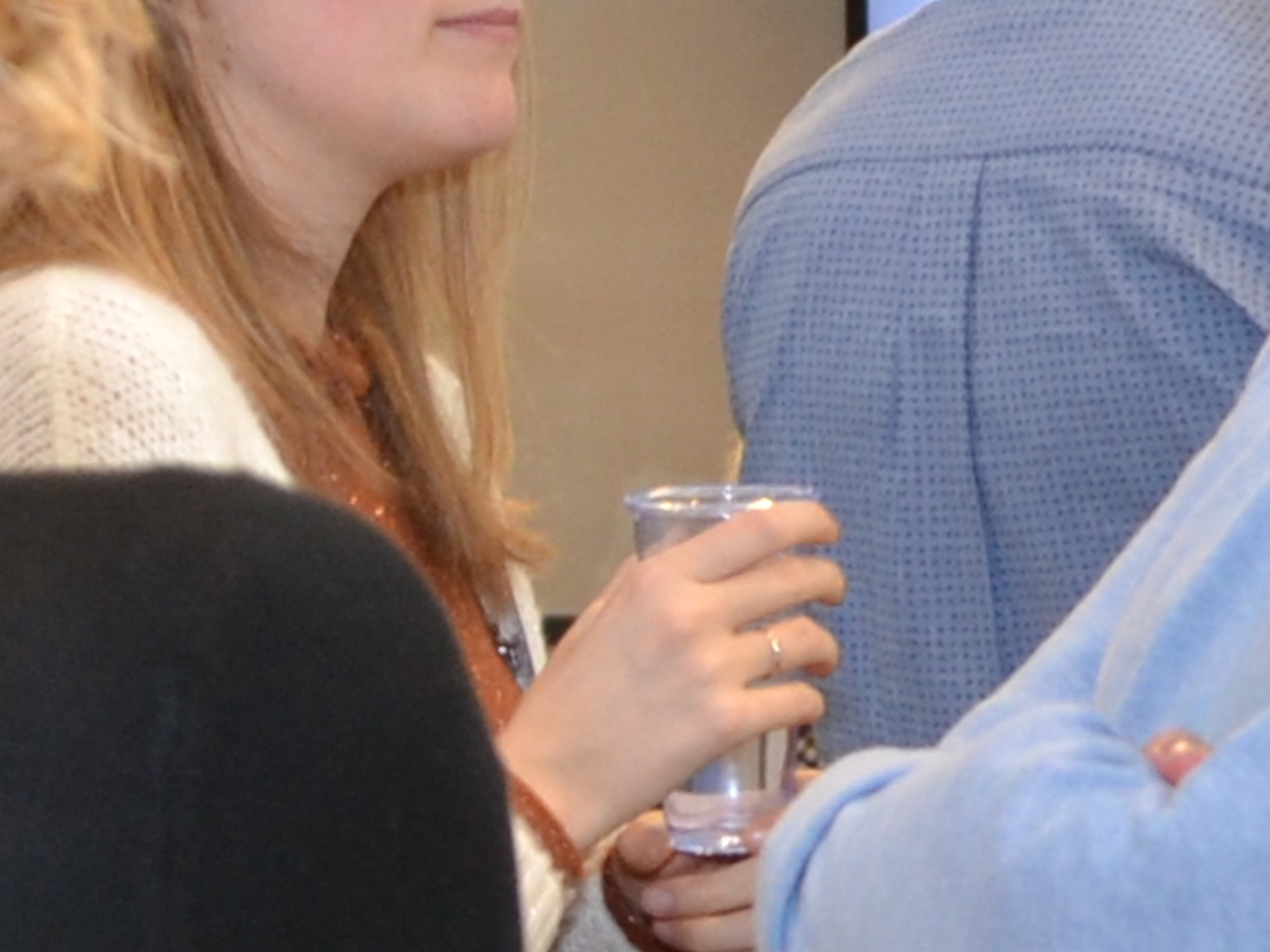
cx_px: -1013
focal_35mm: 239
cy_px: 687
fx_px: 8768
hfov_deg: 8.0
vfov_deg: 6.2
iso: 400
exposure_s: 1/60
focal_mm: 22
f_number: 4
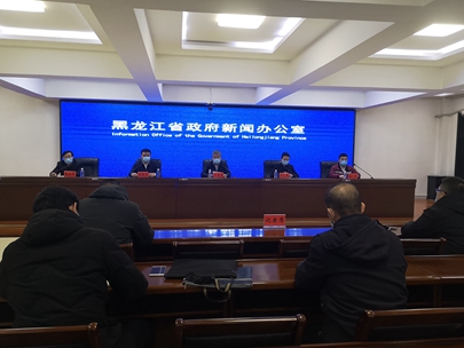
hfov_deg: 59.9
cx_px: 233
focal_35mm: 30
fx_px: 402
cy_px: 182
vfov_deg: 46.8
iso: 200
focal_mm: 5.58
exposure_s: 1/100
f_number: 1.8
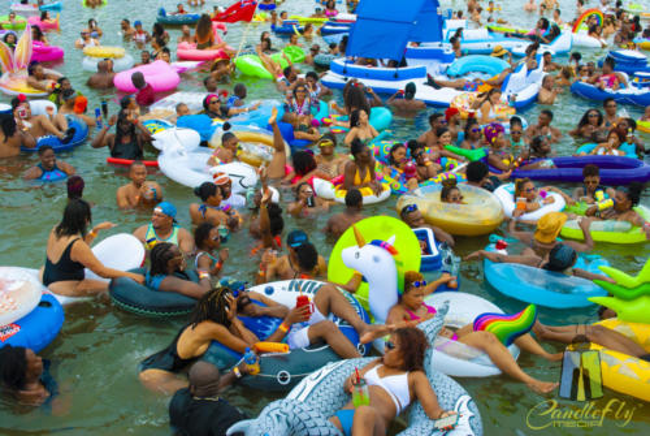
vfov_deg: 30.9
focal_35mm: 44
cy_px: 218
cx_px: 325
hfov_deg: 44.9
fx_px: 787
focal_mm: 29
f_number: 8
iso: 100
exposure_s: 1/250
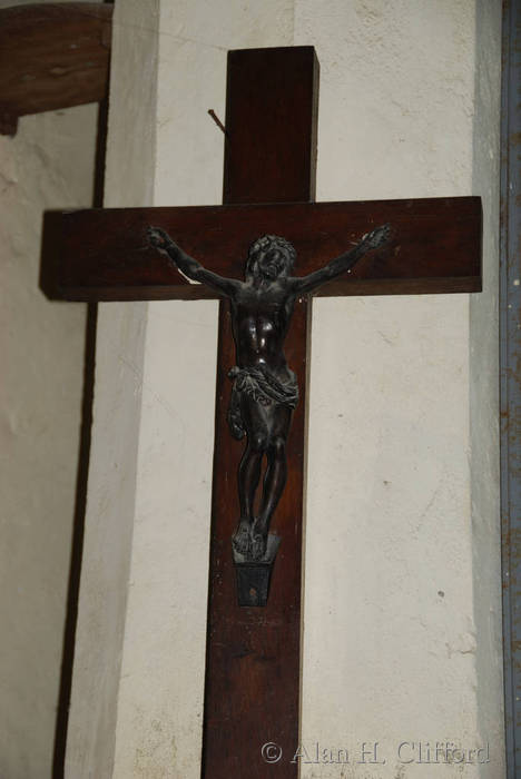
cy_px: 390
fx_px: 2275
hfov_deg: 13.1
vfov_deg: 19.4
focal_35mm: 105
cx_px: 260
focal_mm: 70
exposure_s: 1/60
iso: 100
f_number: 5
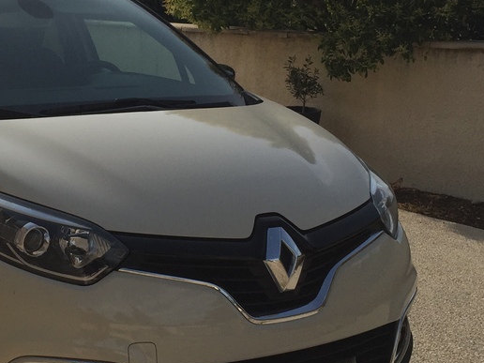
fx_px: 1007
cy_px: 128
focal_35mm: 72
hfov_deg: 26.4
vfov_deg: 20.4
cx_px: 83
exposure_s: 1/3049
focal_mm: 4.15
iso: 32
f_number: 2.2
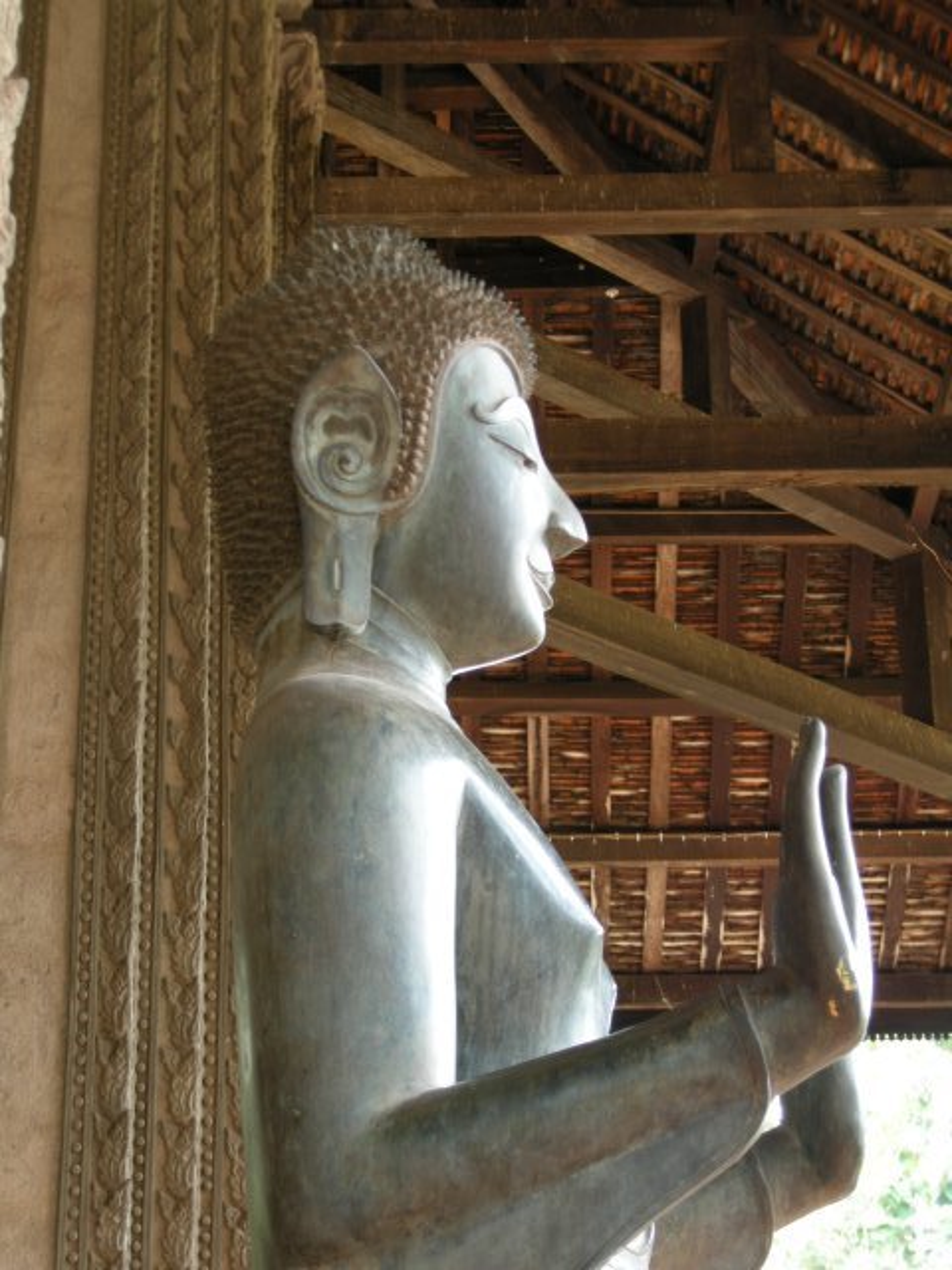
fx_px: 3264
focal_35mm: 89
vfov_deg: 22.0
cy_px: 635
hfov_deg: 16.6
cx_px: 476
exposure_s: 1/9
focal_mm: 18.6
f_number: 4.3
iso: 64
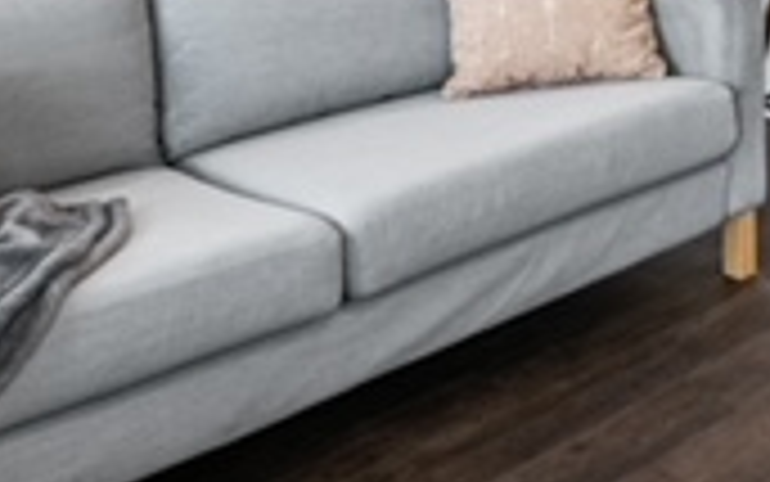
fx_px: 1281
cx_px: 770
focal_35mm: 61
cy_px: -329
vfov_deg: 17.9
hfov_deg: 31.0
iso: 320
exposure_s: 1/13
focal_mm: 16
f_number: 5.6
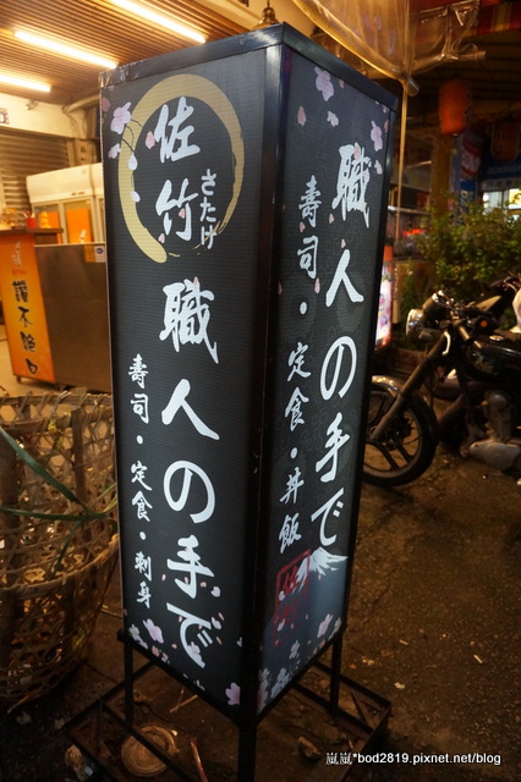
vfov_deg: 73.8
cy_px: 391
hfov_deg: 53.1
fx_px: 522
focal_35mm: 24
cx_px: 260
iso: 3200
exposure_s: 1/160
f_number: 3.5
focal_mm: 16
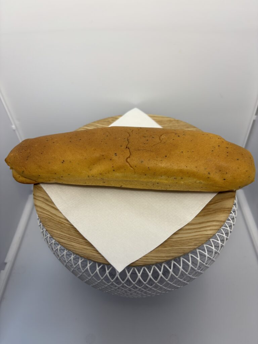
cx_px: 129
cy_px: 172
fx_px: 258
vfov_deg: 67.3
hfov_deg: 53.1
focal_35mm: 26
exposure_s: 1/121
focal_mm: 5.96
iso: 80
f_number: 1.6
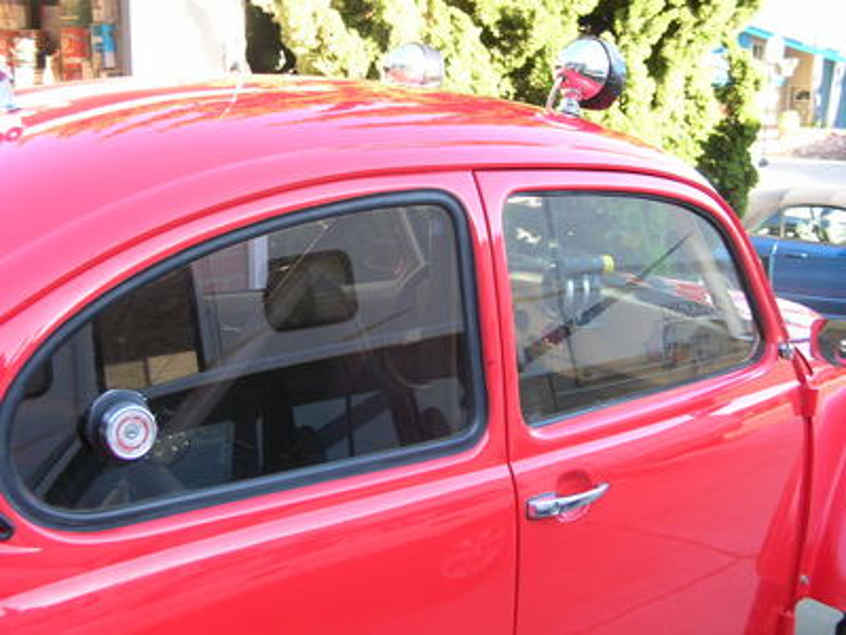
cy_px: 318
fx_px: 1149
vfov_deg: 30.9
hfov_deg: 40.4
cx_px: 423
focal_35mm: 47
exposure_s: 1/48.2
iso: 50
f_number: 2.9
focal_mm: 7.8
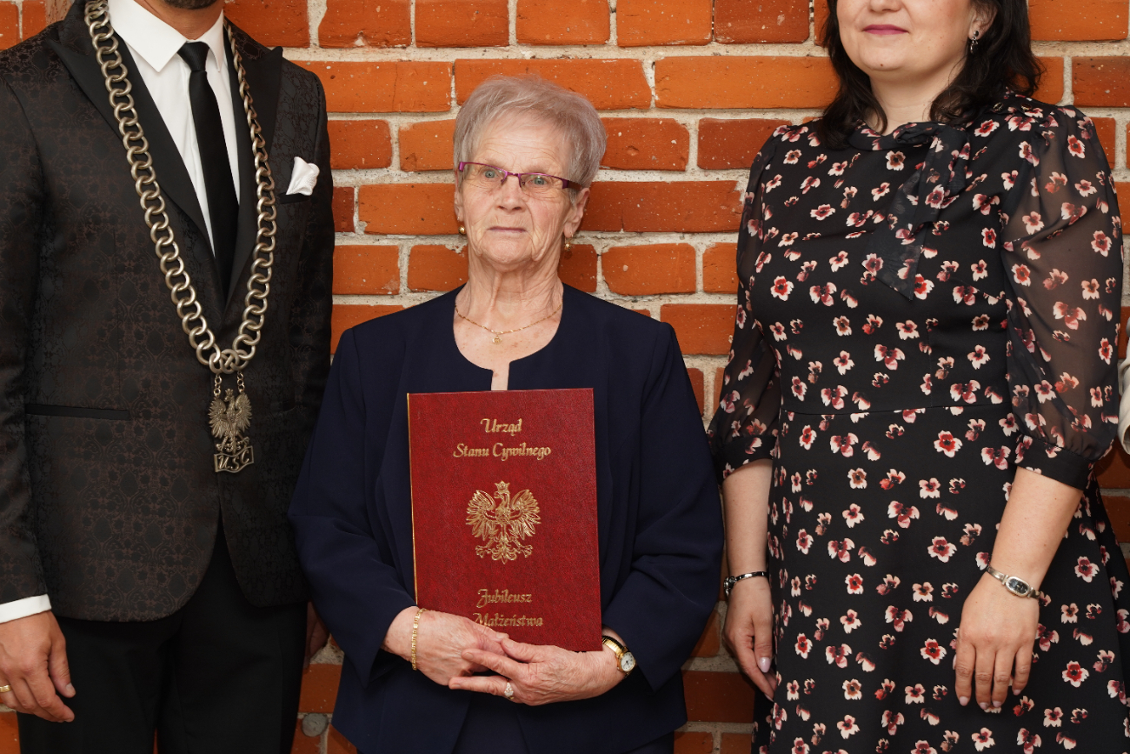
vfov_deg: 13.0
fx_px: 3296
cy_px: 377
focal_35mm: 105
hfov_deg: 19.5
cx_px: 565
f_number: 7.1
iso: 640
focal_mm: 105
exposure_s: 1/100
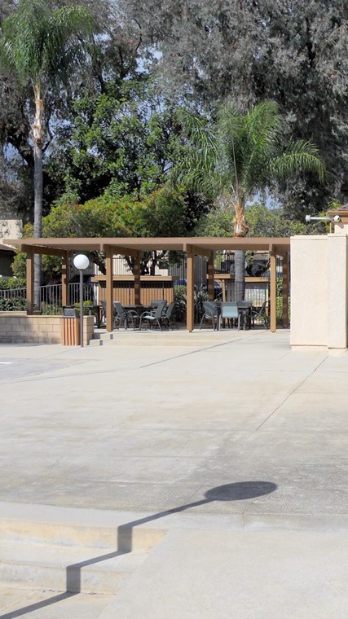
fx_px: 772
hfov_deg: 24.5
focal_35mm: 47
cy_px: 311
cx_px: 333
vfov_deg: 43.7
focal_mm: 5.7
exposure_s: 1/500
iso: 80
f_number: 5.6
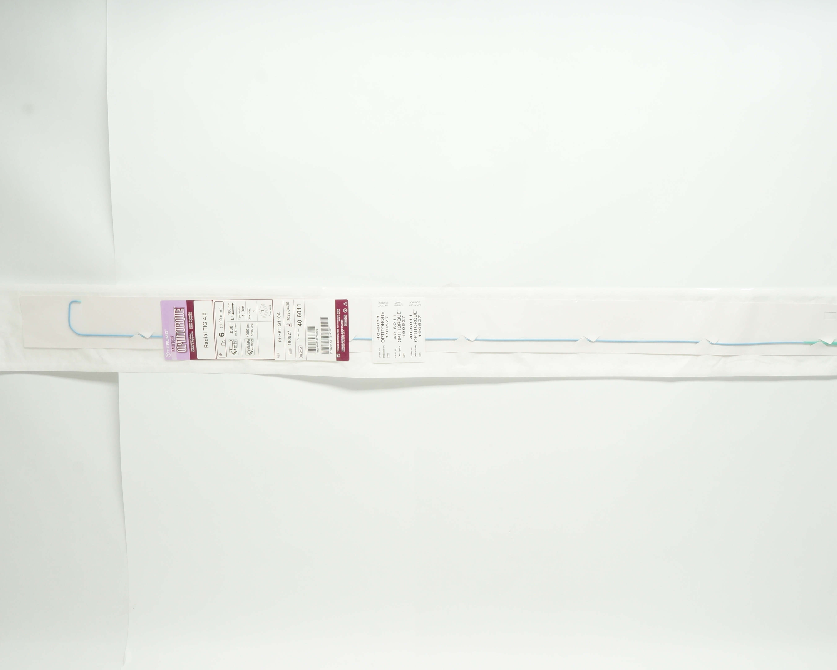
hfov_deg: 47.9
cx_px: 444
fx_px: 941
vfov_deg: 39.2
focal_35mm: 38
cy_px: 330
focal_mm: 22
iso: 400
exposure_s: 1/13
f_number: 13
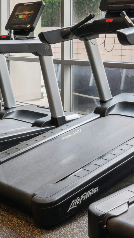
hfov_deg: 19.1
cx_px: 58
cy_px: 34
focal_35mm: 63
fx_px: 398
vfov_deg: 32.1
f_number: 10
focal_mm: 20
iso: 400
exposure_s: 1/15
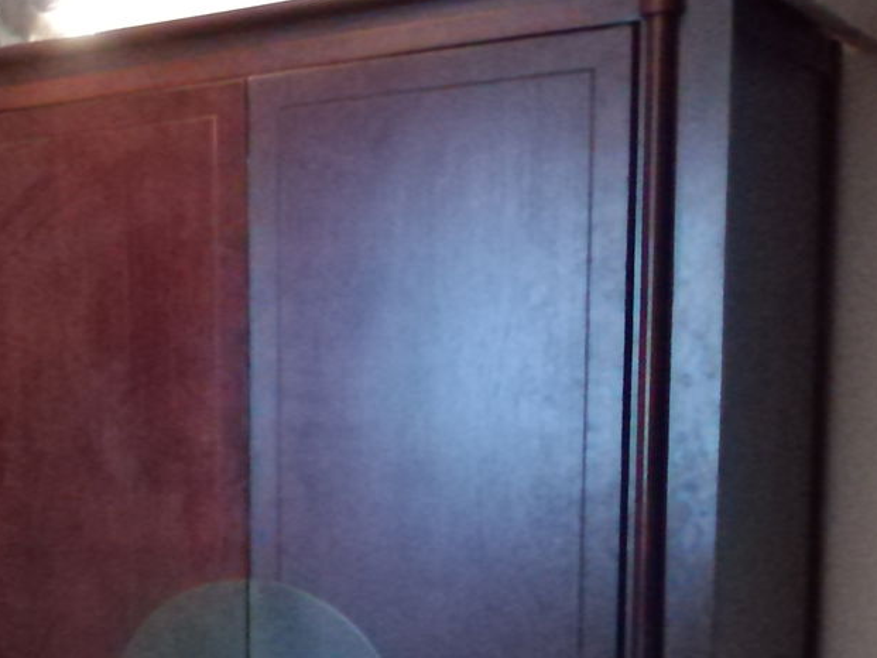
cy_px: 638
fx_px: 1698
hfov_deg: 26.4
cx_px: -121
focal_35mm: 67
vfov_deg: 21.3
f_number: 1.8
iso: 2000
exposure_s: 1/12.5
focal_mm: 3.64
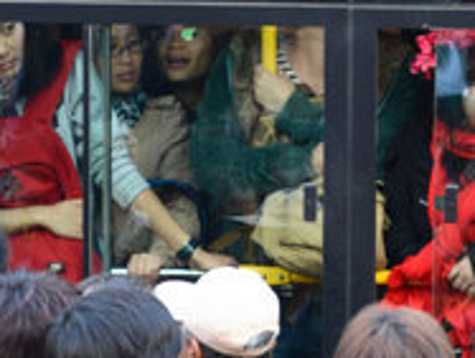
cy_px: 281
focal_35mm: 304
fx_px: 4180
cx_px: 472
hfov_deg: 6.5
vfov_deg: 4.9
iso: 400
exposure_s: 1/30
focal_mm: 66
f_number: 5.3
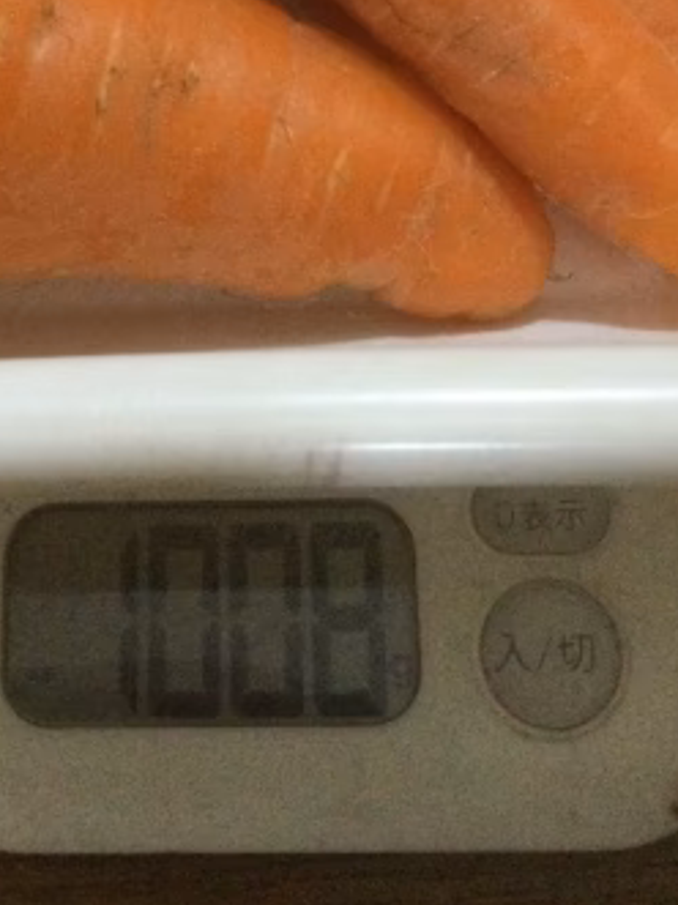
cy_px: -180
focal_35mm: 75
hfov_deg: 19.5
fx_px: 1960
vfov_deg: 23.7
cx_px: 205
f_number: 2.4
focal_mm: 3.3
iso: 200
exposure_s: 1/20
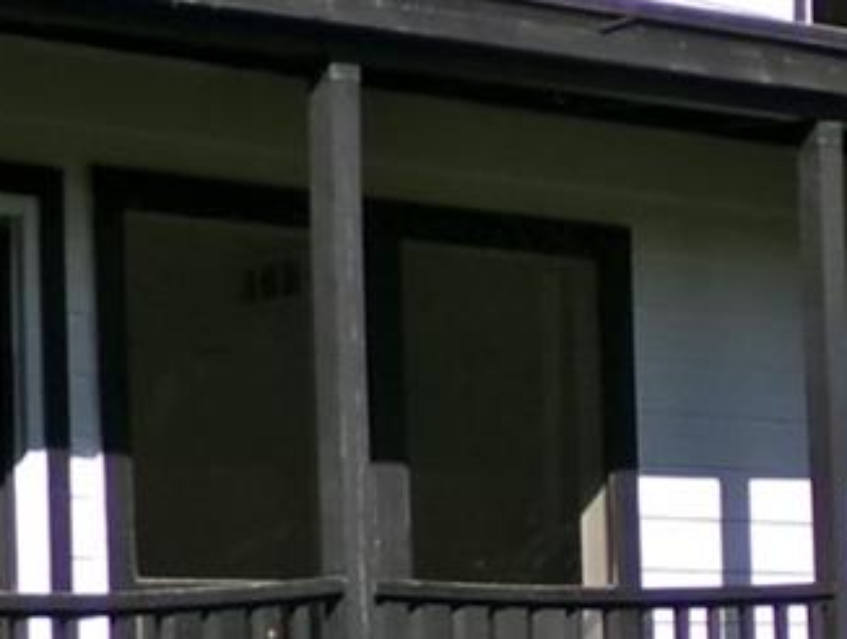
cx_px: 713
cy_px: 748
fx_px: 3678
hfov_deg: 13.1
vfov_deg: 9.8
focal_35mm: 150
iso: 100
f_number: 3.7
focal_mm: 4.3
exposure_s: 1/850
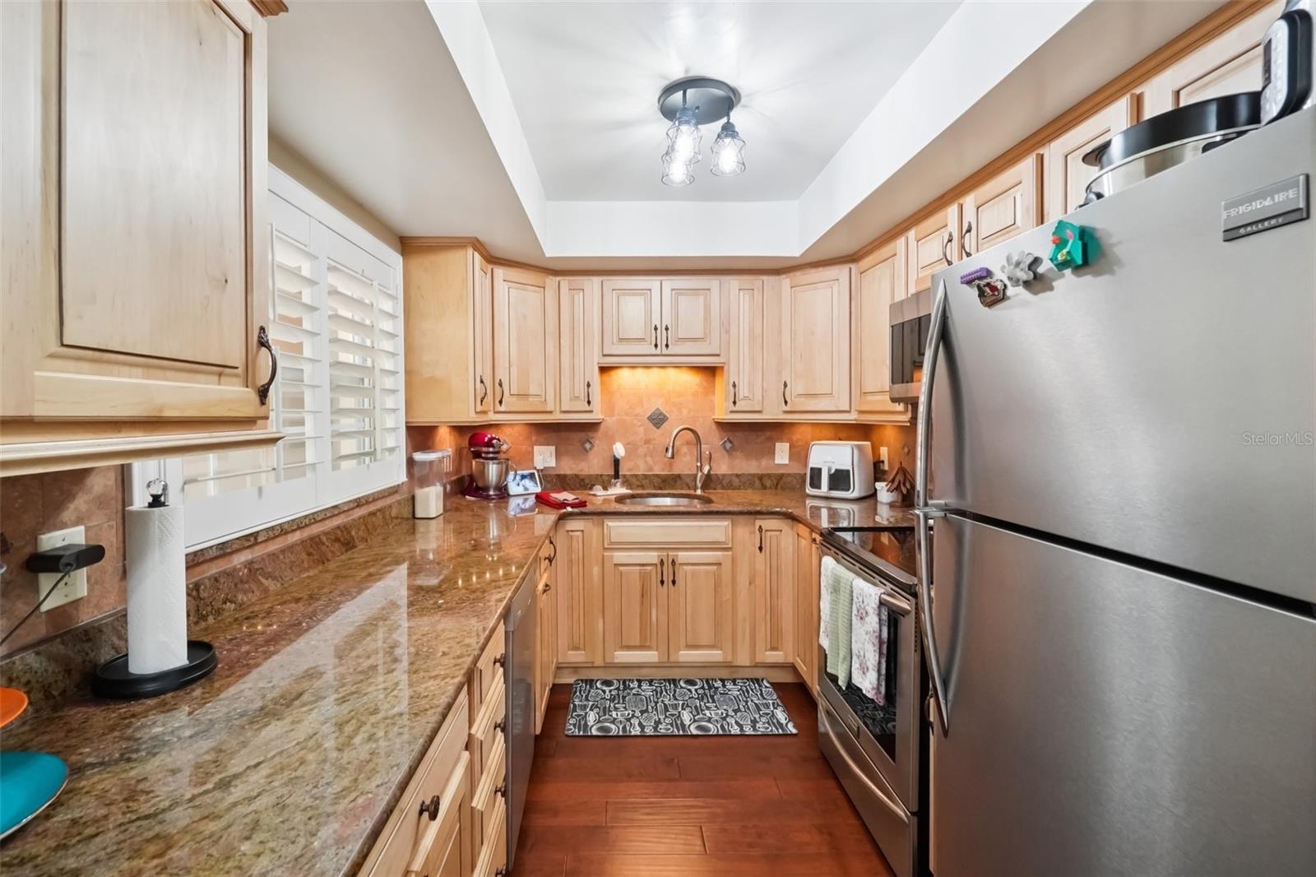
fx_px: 548
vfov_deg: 77.3
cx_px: 658
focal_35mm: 15
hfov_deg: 100.4
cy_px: 438
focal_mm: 10
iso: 1250
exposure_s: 1/30
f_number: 8
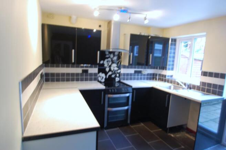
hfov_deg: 81.3
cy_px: 75
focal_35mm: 21
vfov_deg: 59.4
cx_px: 113
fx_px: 132
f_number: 4
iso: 200
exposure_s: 1/4
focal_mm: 14
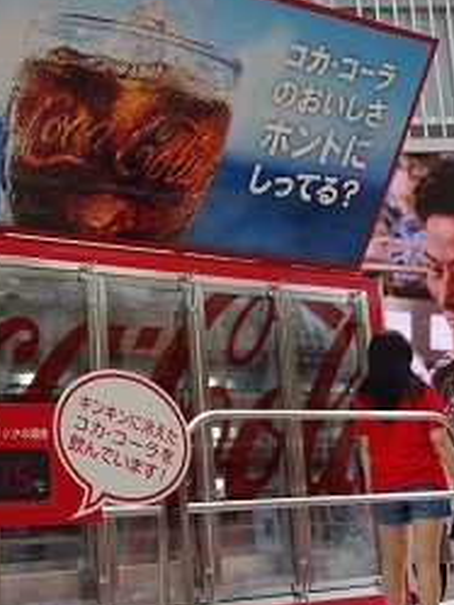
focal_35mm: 54
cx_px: 63
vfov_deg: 35.5
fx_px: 943
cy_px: 288
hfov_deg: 26.3
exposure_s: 1/100
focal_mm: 10.4
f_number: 5.6
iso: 125
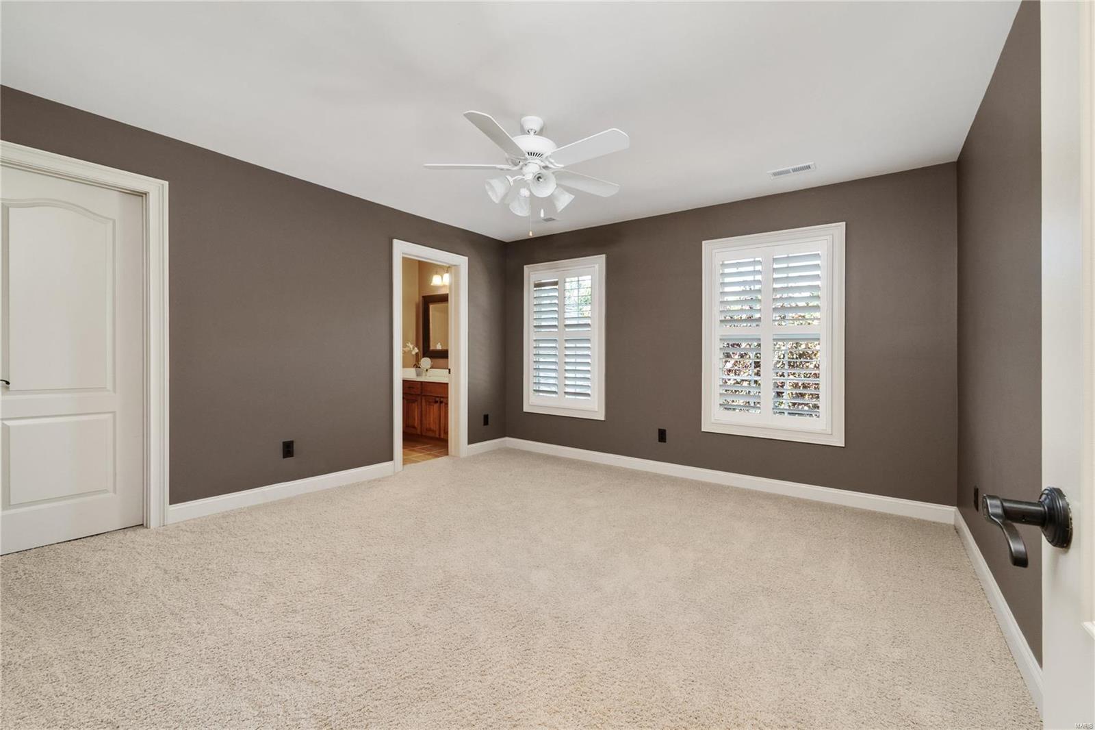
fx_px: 426
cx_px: 548
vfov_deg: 81.2
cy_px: 365
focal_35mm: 14
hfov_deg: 104.3
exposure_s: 1.3
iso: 400
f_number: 10
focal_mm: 7
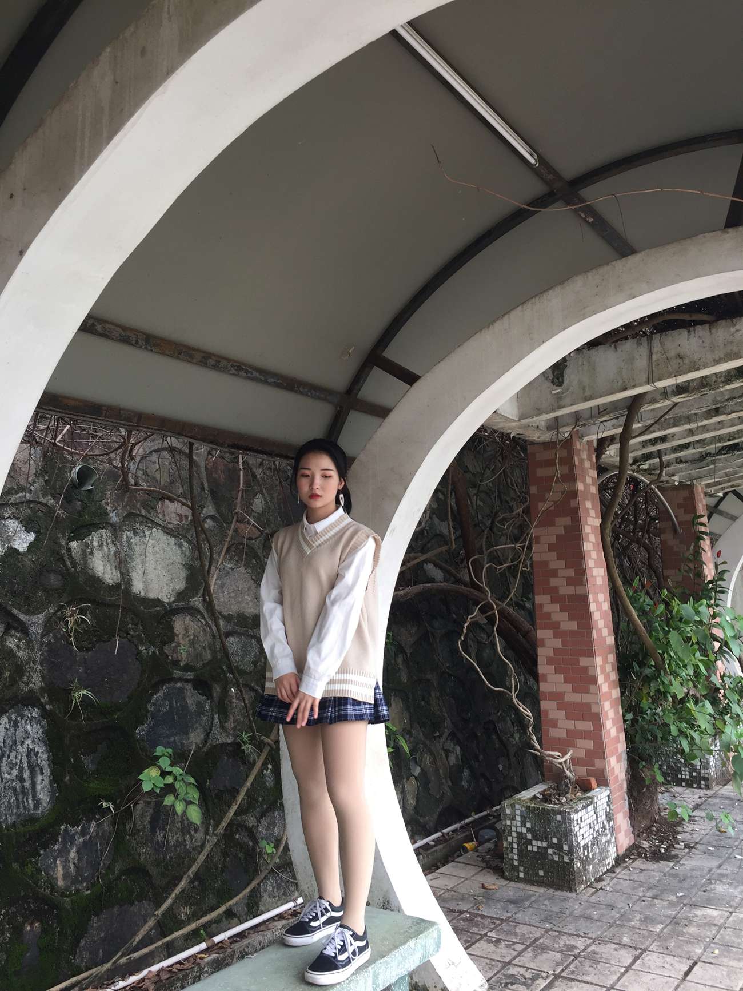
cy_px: 496
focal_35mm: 29
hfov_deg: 48.2
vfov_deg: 61.7
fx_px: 830
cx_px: 372
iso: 40
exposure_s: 1/100
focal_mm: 4.15
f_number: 2.2
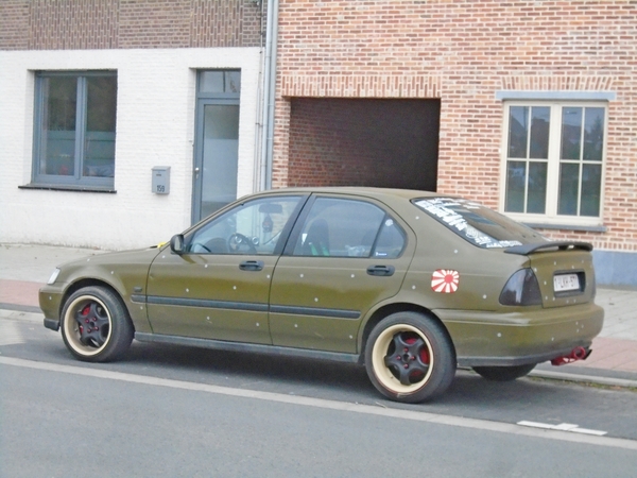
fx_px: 1454
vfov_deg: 18.7
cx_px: 318
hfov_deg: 24.7
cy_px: 239
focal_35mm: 79
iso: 400
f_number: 6.1
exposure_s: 1/125
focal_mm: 14
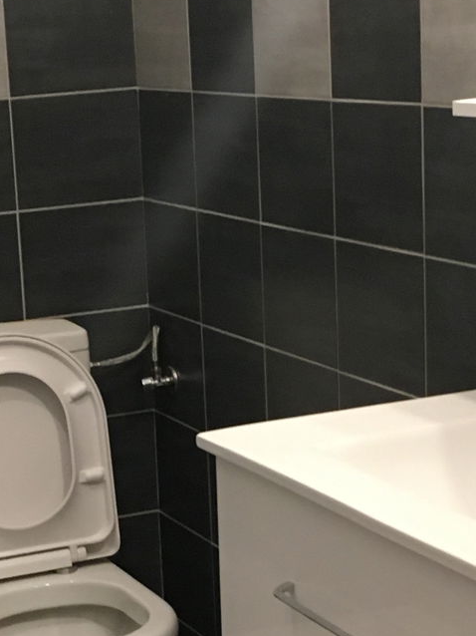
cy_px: 466
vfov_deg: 20.1
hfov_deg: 15.2
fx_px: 1780
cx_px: 125
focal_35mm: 97
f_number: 2.2
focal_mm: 4.15
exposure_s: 1/33
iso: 160
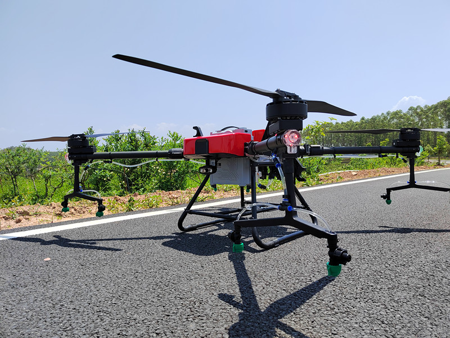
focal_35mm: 23
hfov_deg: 73.9
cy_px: 169
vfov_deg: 58.9
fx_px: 299
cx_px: 225
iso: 291
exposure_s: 1/2000
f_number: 1.9
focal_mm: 5.52
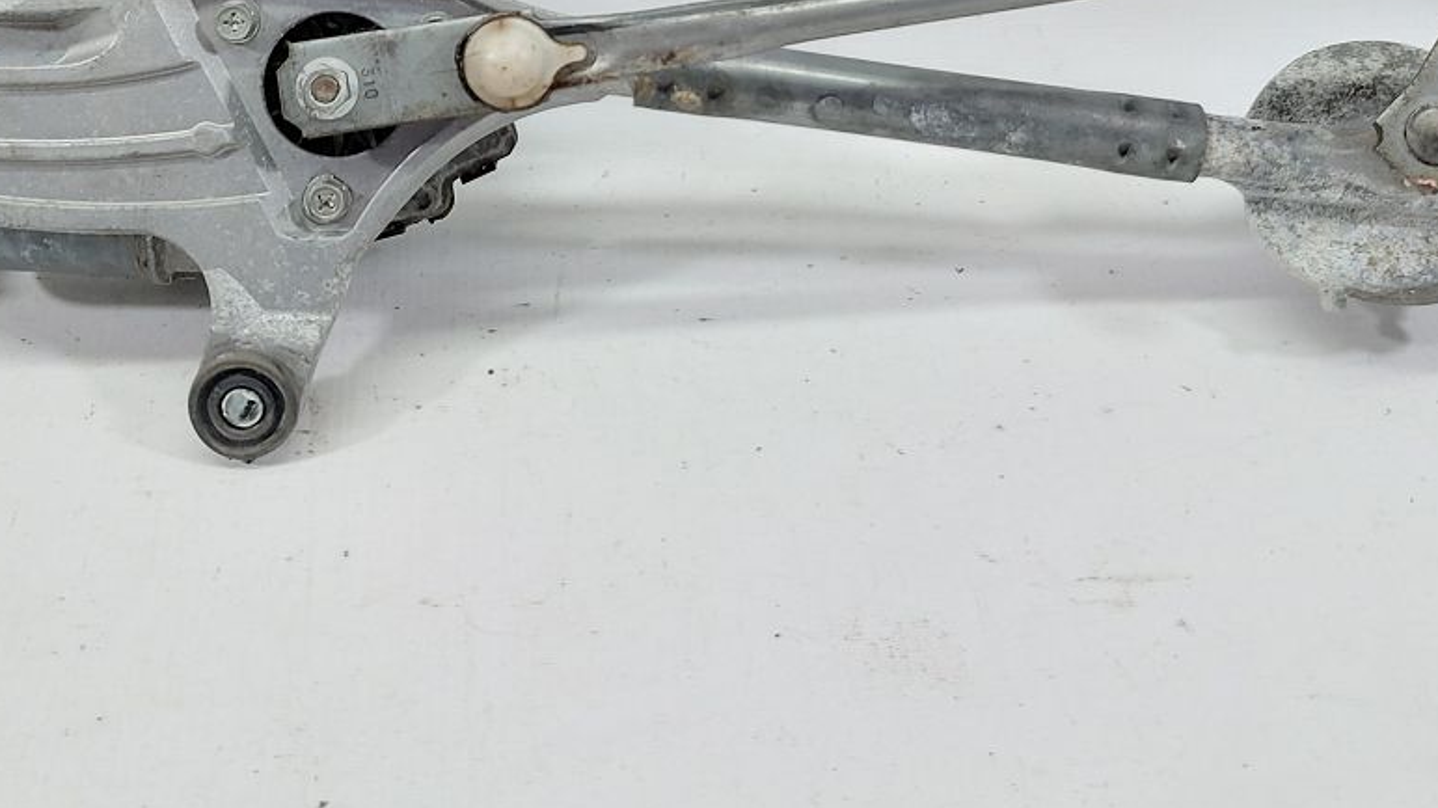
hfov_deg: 43.7
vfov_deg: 24.4
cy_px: 26
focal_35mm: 47
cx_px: 642
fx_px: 1792
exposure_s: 1/50
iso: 160
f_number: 1.8
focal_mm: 5.23
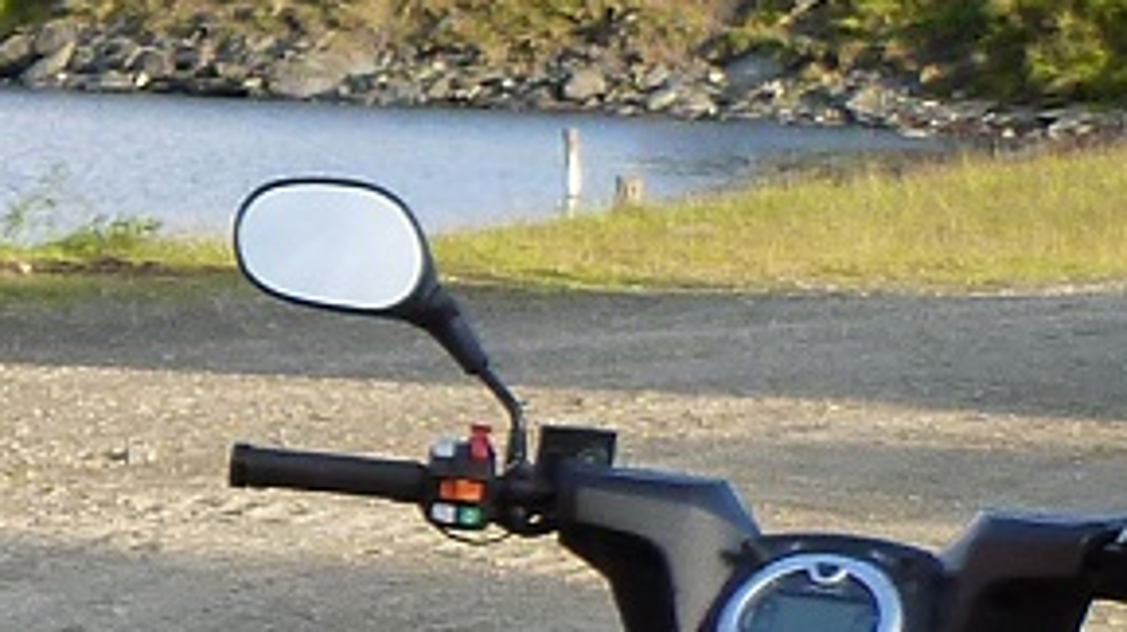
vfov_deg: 7.1
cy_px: 804
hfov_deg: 11.6
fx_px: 5046
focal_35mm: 169
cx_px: -1018
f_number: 3.3
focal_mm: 4.9
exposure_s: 1/200
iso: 160
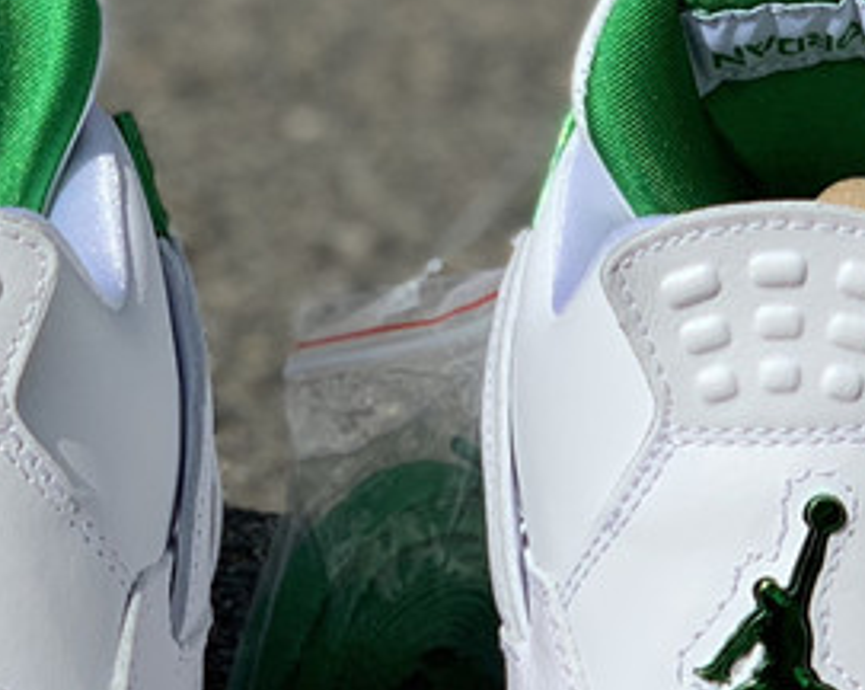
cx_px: 351
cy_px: 471
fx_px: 3835
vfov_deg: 10.3
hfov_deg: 12.9
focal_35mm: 150
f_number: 2.4
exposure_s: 1/1916
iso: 16
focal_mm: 6
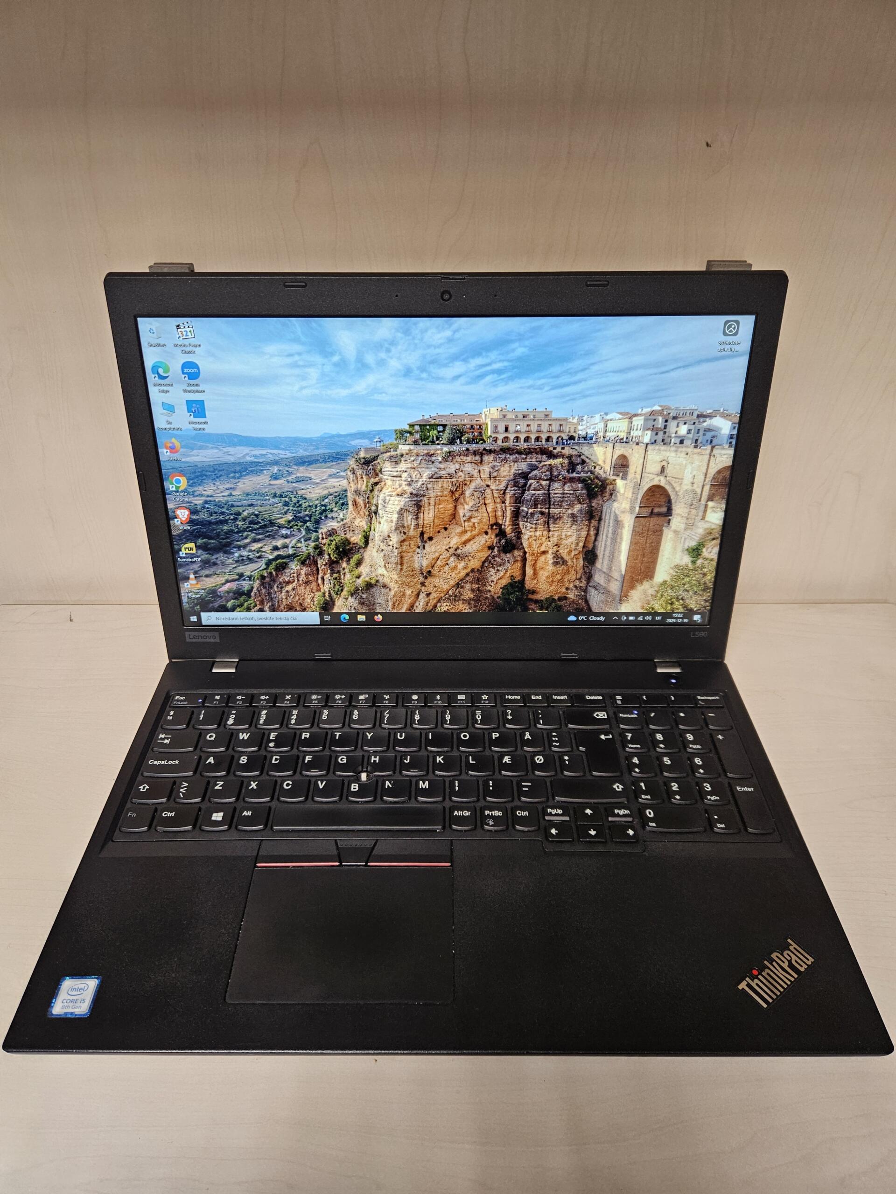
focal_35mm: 23
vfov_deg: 73.9
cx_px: 448
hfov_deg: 58.9
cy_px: 597
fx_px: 794
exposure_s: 1/100
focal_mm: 5.4
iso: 200
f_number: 1.8
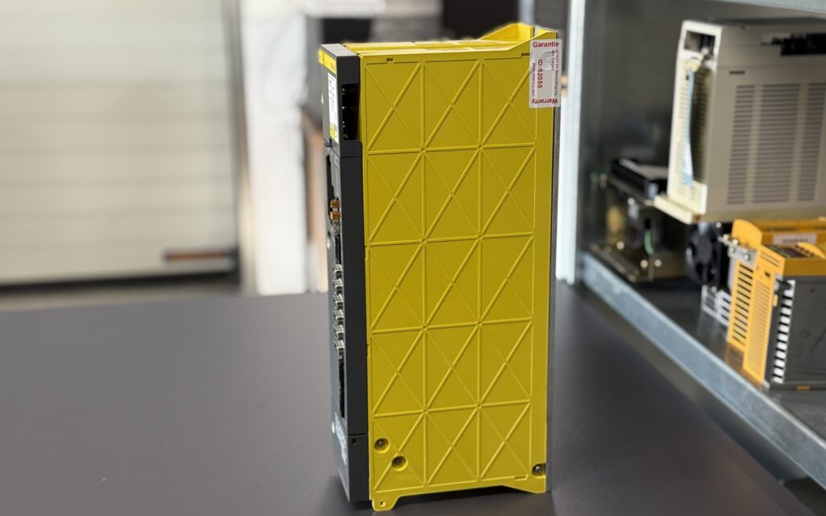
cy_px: 256
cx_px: 413
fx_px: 1148
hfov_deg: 39.6
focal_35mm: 51
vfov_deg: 25.3
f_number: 1.78
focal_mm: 6.76
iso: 125
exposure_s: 1/50
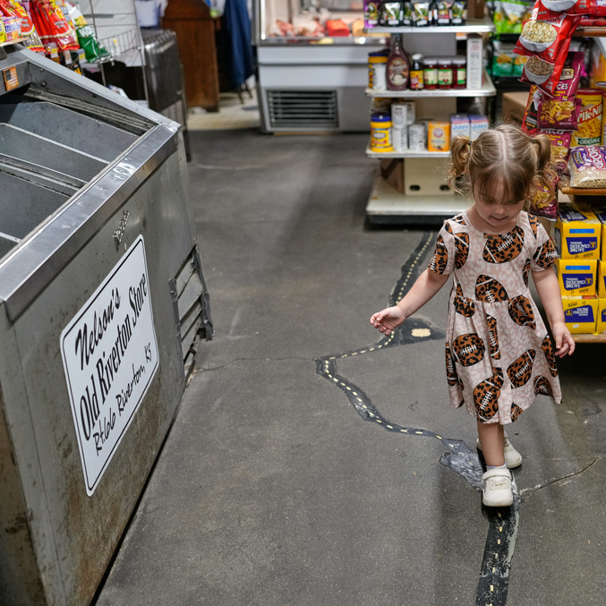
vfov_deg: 37.6
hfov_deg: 36.8
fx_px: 891
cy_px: 303
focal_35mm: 45
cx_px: 440
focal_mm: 35
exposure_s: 1/400
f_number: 2.5
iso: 1000
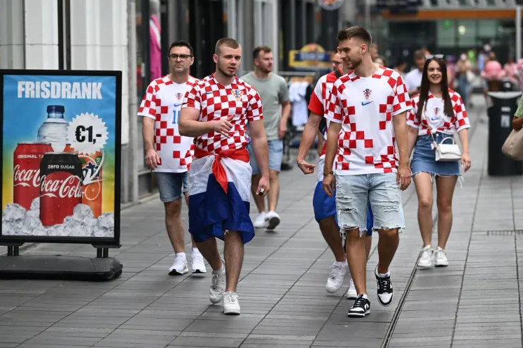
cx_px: 258
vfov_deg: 7.9
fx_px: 2513
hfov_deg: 11.9
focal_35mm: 173
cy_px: 174
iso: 1000
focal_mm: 170
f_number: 4
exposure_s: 1/4000
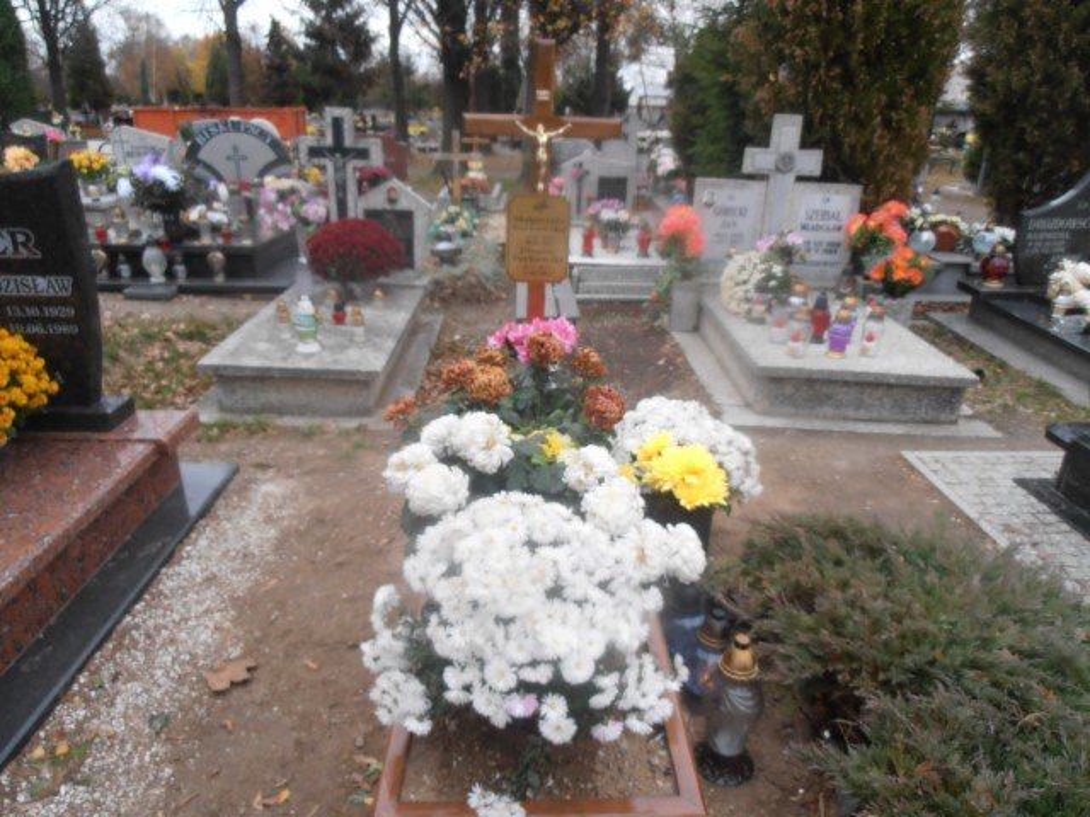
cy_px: 408
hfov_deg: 71.6
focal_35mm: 24
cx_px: 545
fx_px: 756
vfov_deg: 56.8
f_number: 3
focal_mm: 4.2
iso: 80
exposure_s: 1/60
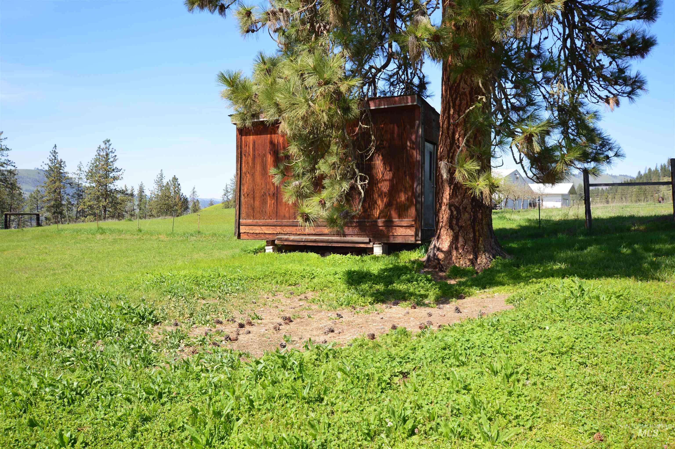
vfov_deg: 43.5
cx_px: 338
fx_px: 562
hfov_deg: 62.0
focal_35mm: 30
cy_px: 224
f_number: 7.1
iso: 100
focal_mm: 20
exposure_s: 1/200
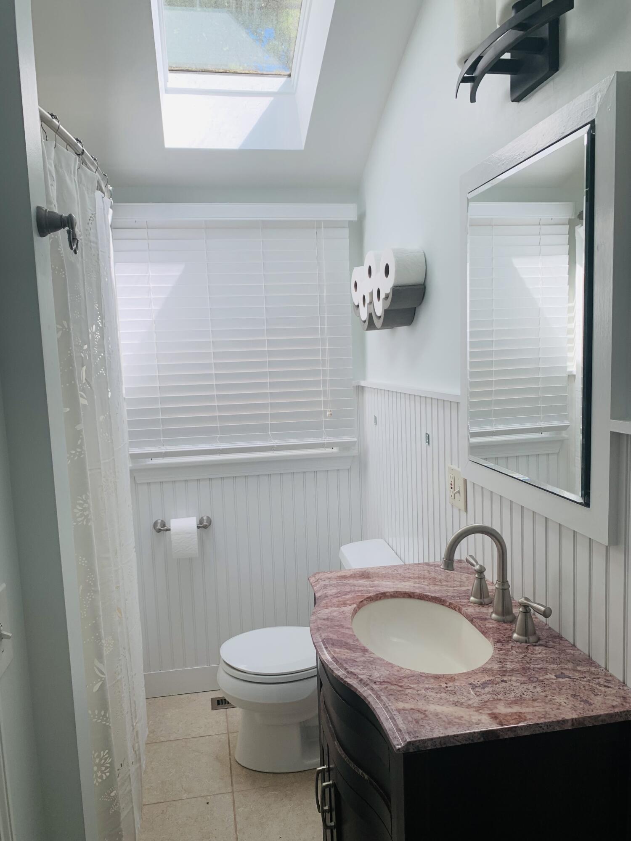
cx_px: 316
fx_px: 632
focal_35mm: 26
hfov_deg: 53.1
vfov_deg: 67.3
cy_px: 420
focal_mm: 4.25
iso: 25
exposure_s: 1/270
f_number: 1.8
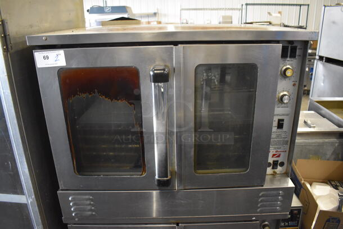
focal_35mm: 27
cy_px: 114
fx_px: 257
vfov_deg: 48.0
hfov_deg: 67.3
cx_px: 172
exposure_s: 1/125
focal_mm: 18
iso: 3600
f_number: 3.5
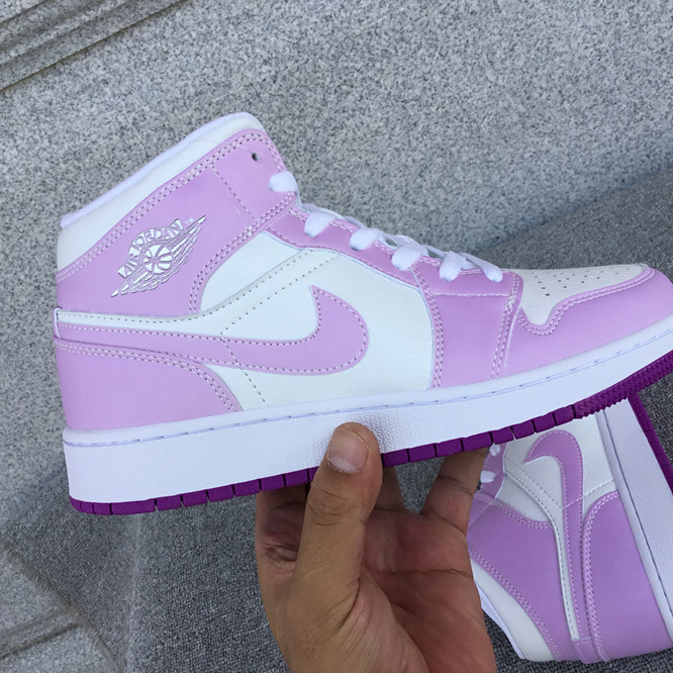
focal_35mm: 37
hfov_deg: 44.9
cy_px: 334
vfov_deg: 44.9
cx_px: 351
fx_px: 814
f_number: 2.4
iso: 25
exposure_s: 1/466
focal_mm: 3.3
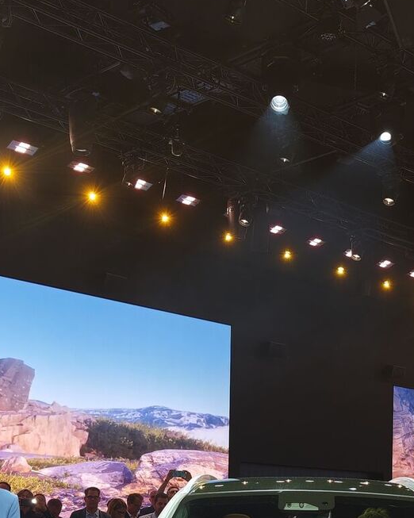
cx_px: 286
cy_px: 483
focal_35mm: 66
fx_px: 1011
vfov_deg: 27.5
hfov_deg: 23.0
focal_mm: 8.72
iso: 320
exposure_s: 1/50
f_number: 1.63
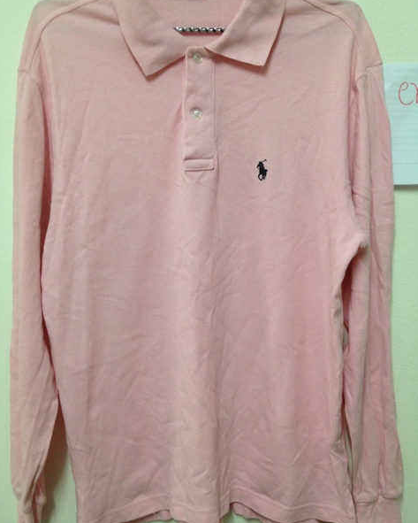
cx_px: 209
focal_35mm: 37
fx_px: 572
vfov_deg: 49.1
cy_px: 265
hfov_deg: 40.1
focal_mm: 4.28
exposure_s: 1/20
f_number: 2.4
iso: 125
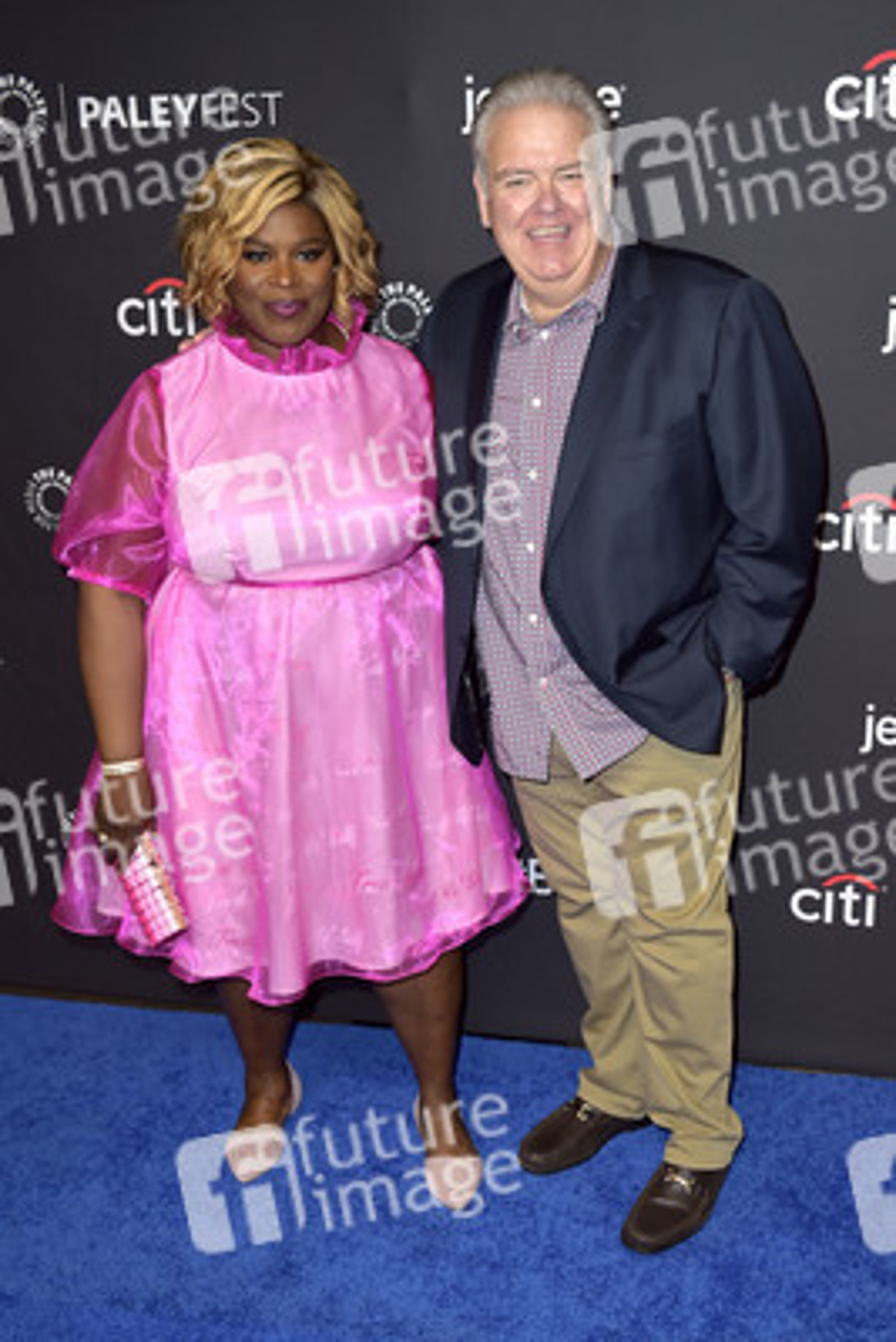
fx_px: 1305
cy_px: 671
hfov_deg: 37.9
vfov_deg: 54.4
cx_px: 448
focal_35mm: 35
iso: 250
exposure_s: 1/250
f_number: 5.6
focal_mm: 35
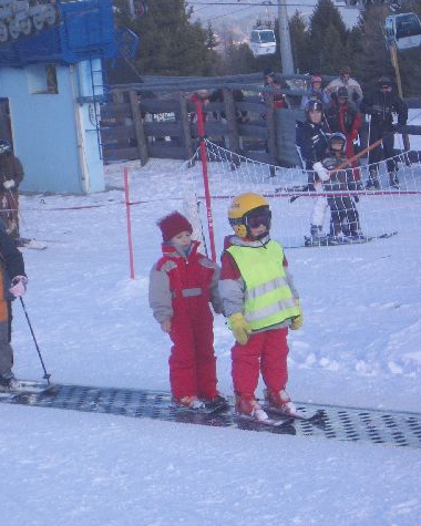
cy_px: 262
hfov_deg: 11.2
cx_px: 153
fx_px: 2149
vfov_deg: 14.0
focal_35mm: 138
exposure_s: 1/125
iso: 50
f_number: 4.8
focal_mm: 17.4
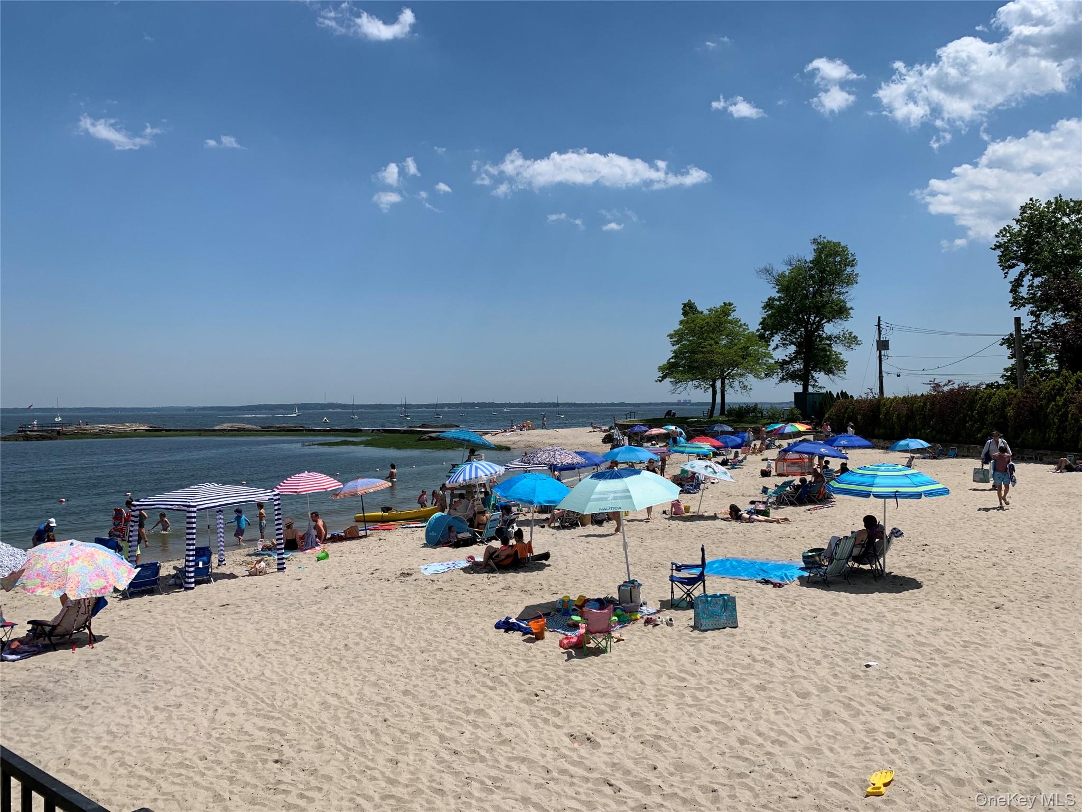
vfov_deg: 53.1
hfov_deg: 67.3
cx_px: 541
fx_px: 813
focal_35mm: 26
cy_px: 406
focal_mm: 4.25
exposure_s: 1/4902
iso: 25
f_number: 1.8
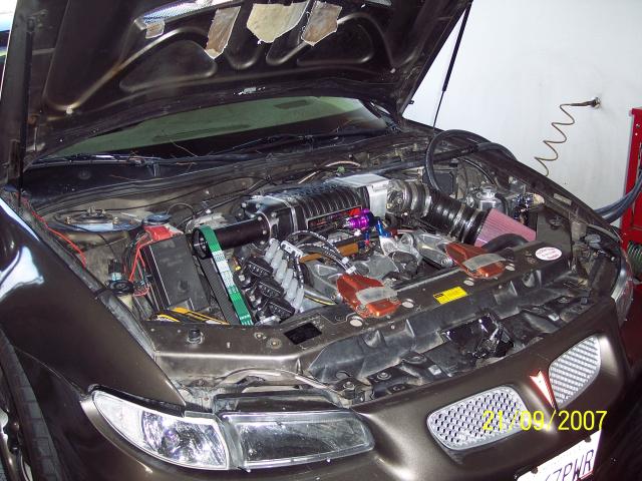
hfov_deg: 47.9
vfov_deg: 36.8
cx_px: 321
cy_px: 240
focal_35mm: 39
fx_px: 723
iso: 100
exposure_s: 1/60
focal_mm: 8
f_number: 2.8
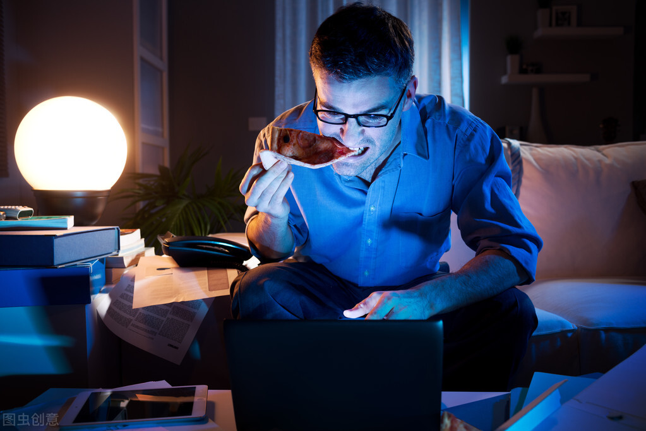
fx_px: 628
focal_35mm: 35
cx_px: 323
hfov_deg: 54.4
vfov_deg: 37.9
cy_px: 216
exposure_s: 1/125
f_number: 5.6
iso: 100
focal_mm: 35
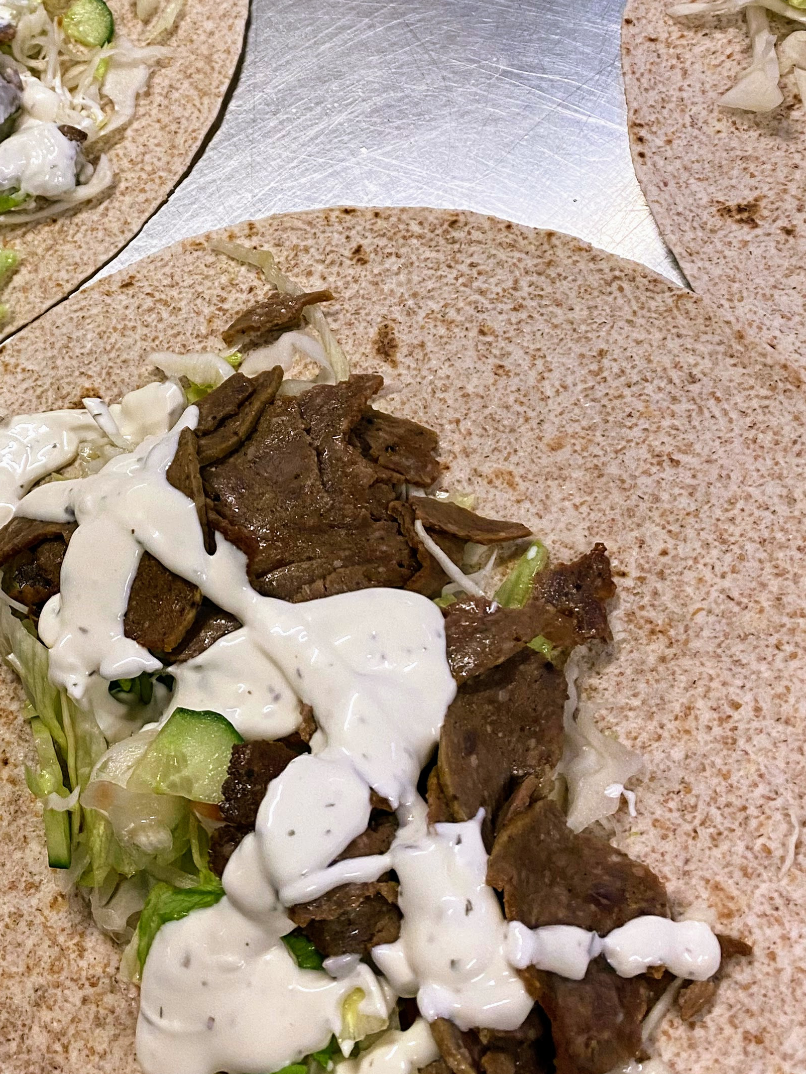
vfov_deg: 38.0
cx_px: 170
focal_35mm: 49
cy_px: 286
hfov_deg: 29.1
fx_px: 1521
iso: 160
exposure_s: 1/50
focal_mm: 4.25
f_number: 1.8
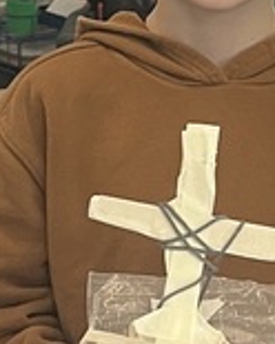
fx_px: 1709
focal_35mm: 168
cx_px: 144
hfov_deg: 9.2
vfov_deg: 11.5
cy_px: 226
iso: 250
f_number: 1.6
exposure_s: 1/60
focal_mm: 5.1
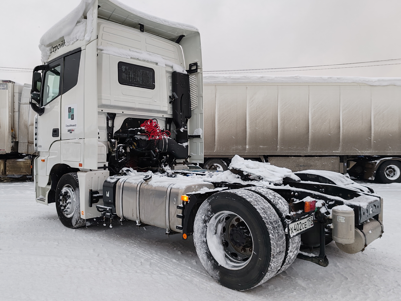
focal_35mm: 29
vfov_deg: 48.2
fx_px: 336
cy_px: 142
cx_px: 190
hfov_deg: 61.6
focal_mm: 6.12
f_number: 1.9
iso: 160
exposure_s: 1/100
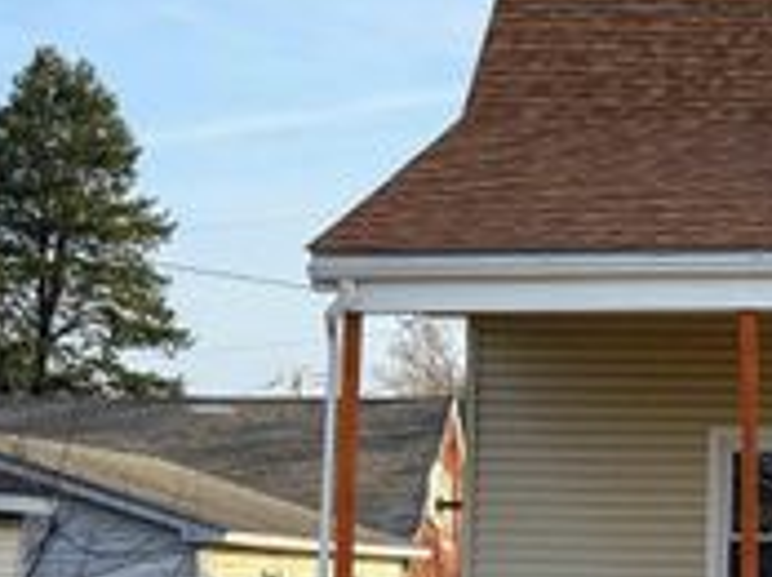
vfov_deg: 10.7
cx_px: 1056
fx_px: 3073
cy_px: 291
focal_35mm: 138
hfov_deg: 13.7
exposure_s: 1/2577
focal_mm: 6.76
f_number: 1.78
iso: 64
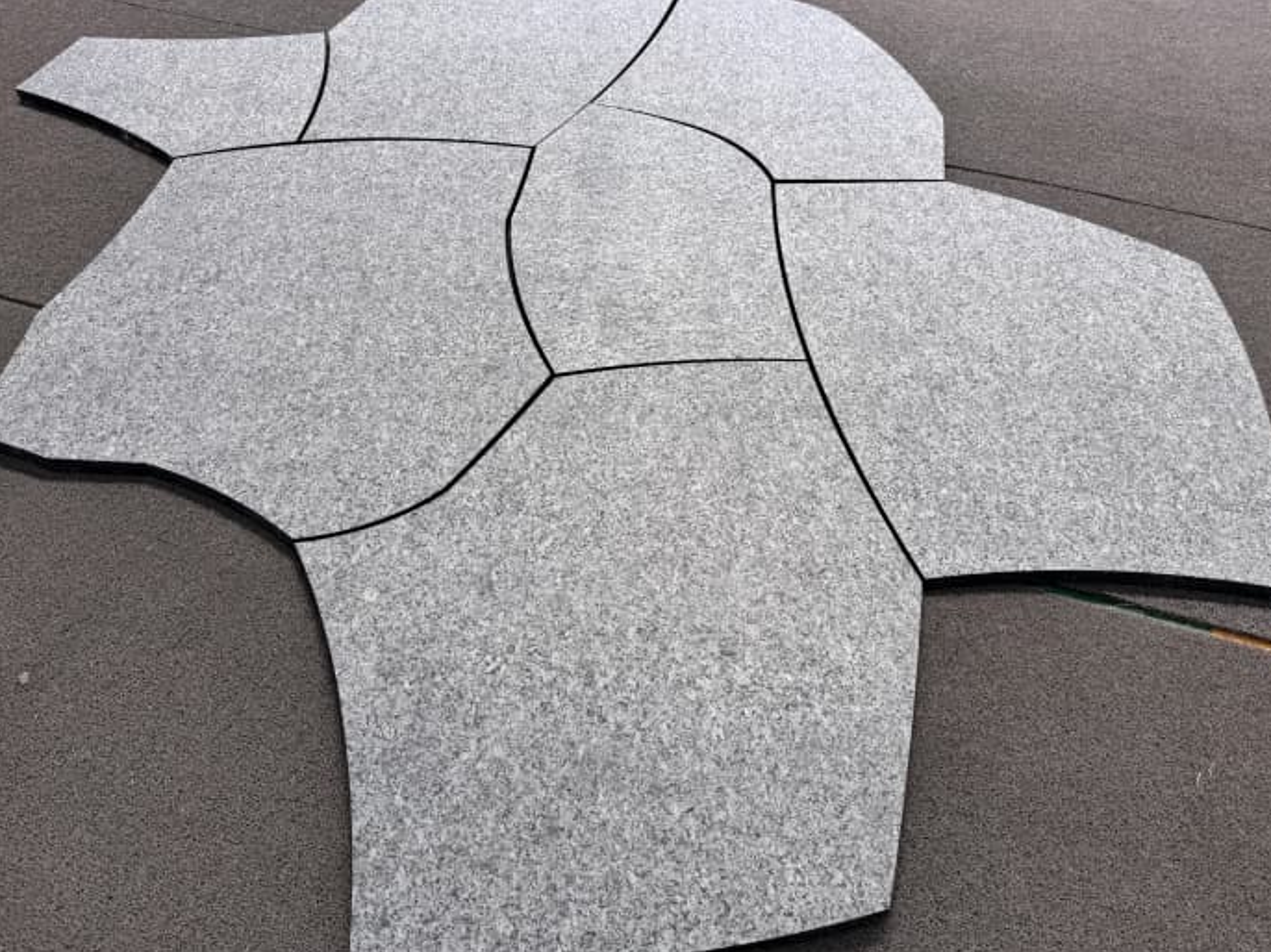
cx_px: 676
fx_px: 1028
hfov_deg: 63.4
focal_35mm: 28
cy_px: 463
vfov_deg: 49.7
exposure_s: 1/464
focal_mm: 6.76
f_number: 1.78
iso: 80
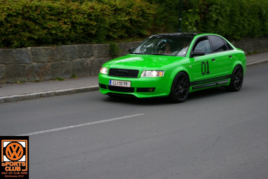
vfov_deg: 16.5
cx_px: 134
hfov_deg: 24.6
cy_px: 90
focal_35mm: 82
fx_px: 614
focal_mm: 55
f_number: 8
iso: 400
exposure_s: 1/125
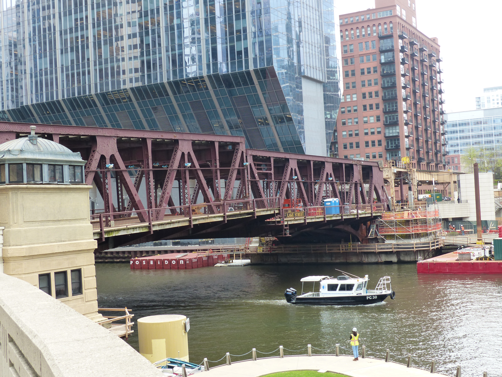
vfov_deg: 30.9
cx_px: 251
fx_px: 682
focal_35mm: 47
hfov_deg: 40.4
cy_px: 188
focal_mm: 8.4
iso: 160
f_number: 4
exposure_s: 1/100
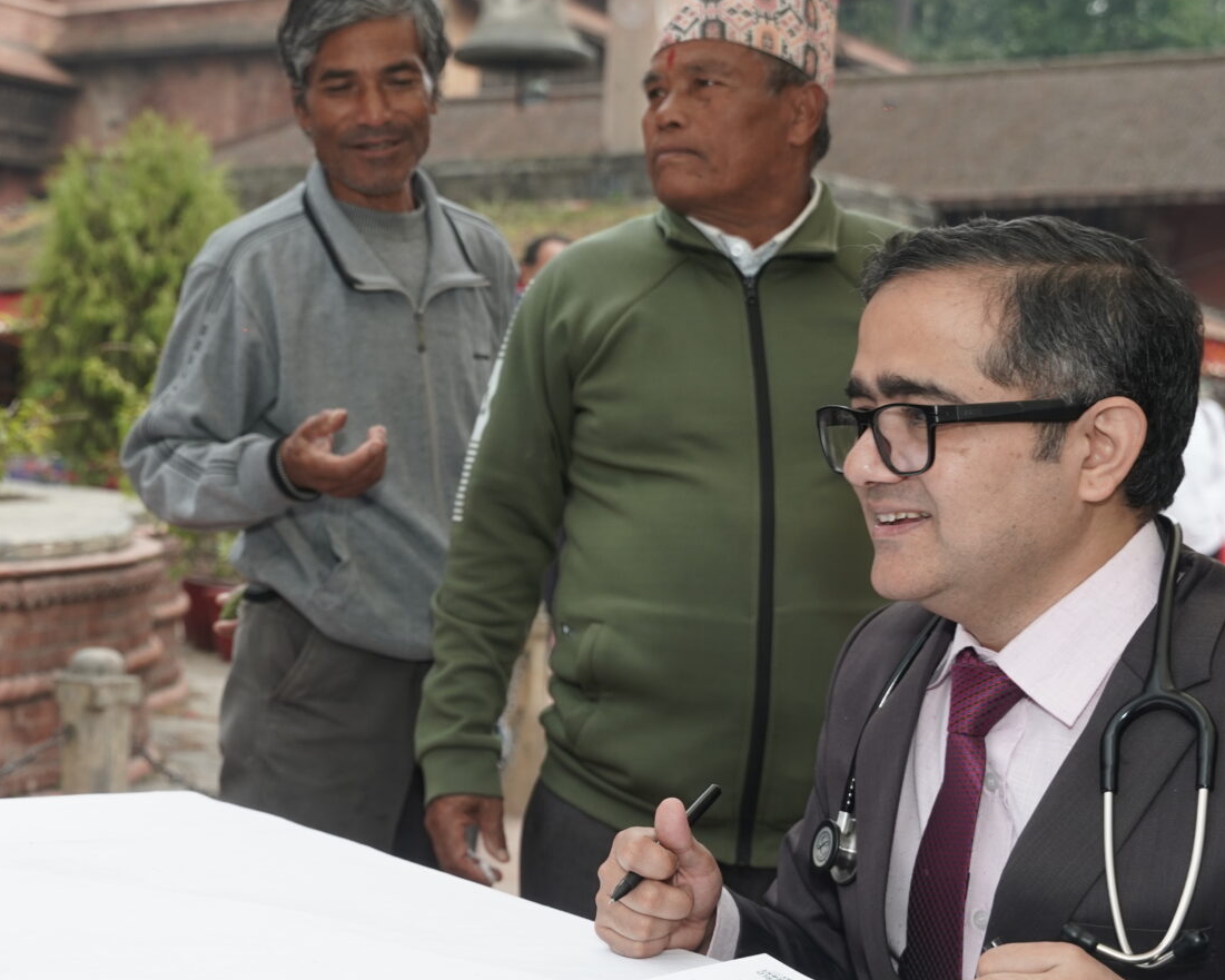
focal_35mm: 74
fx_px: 2666
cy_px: 463
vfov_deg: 20.8
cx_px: 170
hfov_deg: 25.2
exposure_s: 1/125
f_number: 4
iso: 320
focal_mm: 33.7
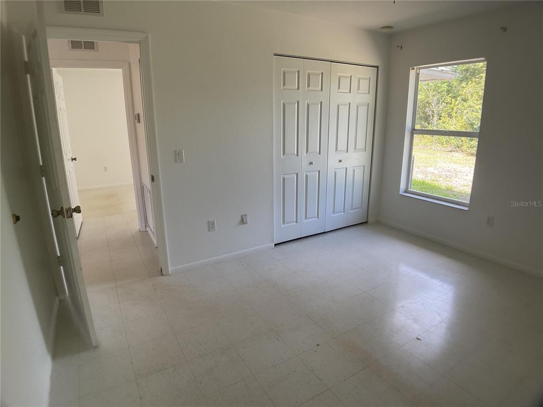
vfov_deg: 48.2
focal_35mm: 29
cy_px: 204
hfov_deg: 61.7
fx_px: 455
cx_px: 272
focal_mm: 3
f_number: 1.8
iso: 32
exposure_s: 1/120
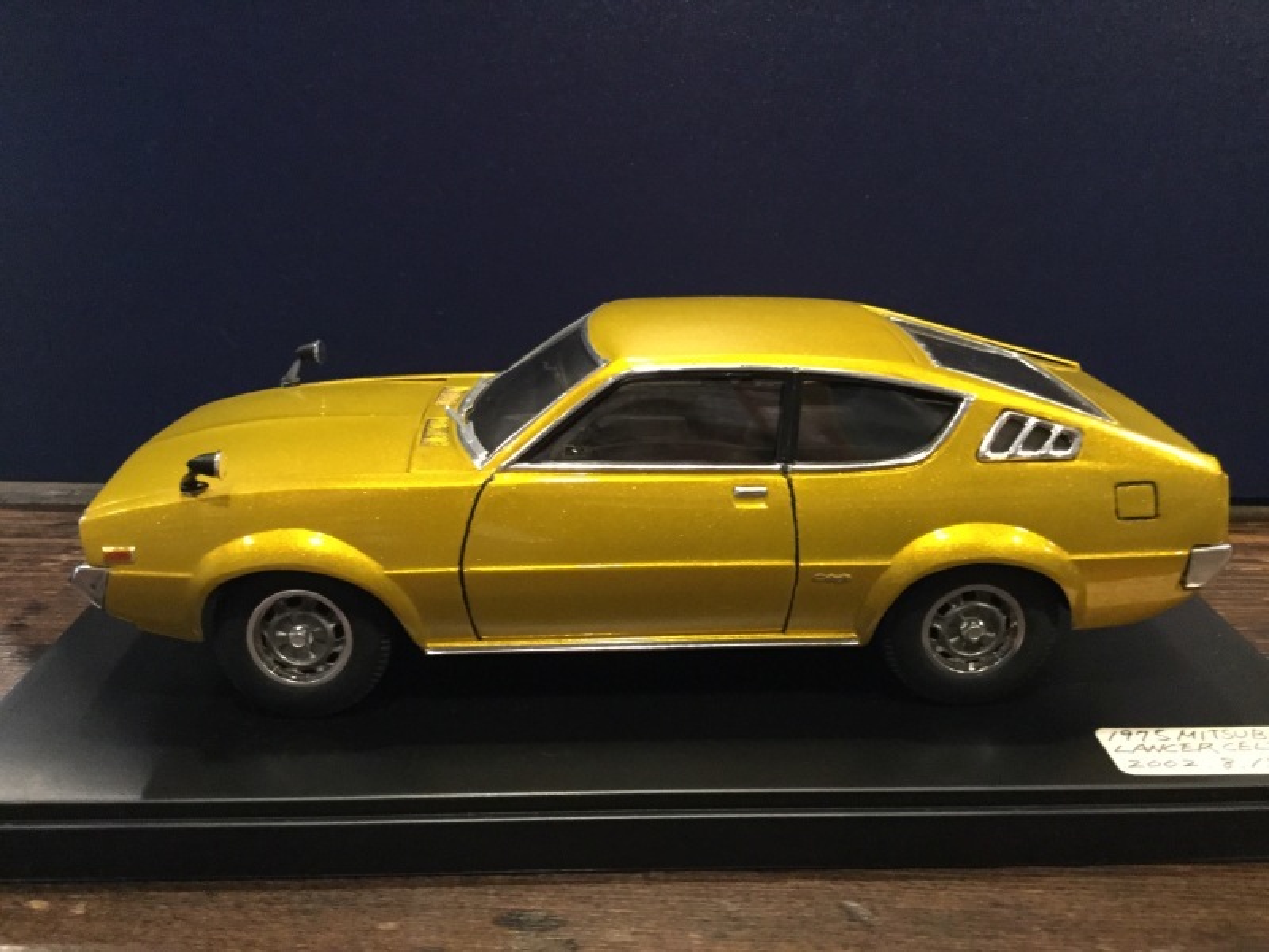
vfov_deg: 45.4
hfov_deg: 58.4
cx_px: 634
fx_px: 1136
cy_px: 476
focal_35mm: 31
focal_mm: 3.3
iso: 250
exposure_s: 1/15
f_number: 2.4
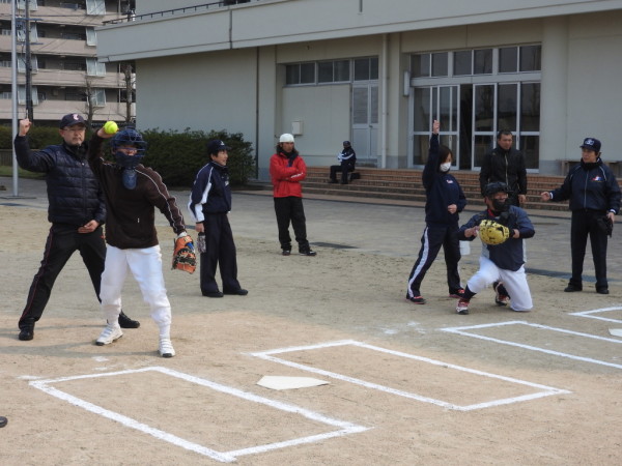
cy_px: 233
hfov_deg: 29.8
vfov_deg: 22.6
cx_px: 311
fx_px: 1168
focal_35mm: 65
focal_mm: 11.6
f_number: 4.2
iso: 100
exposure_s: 1/800
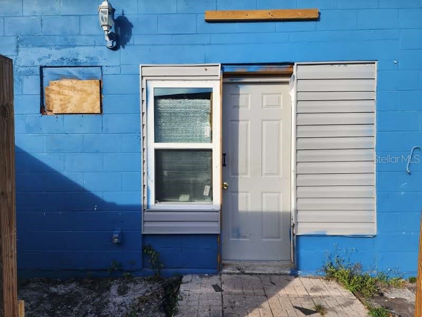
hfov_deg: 73.9
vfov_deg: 58.9
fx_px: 280
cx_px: 211
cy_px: 158
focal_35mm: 23
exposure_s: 1/556
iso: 12
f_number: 1.8
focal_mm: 6.4
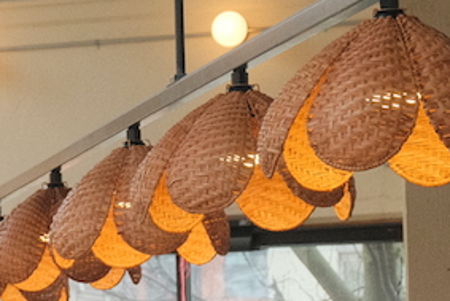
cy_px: 434
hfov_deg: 8.0
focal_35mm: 254
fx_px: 3176
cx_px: -76
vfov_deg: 5.4
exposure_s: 1/391
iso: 4000
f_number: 4.5
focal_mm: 38.5
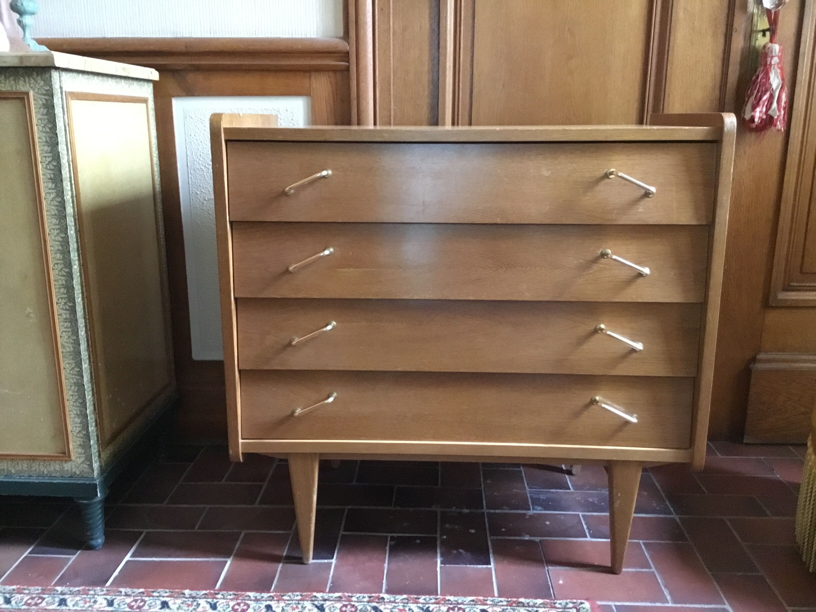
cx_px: 408
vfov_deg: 45.4
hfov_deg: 58.4
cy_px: 306
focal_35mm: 31
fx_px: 731
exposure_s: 1/17
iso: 800
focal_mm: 3.3
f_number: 2.4
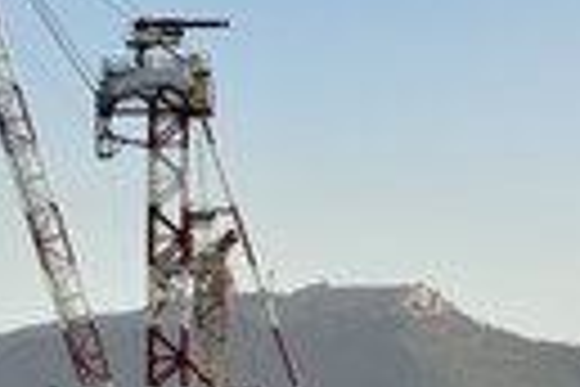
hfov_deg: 5.7
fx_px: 5751
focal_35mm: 357
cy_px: 387
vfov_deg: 3.8
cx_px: -243
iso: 200
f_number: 6.3
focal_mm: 110
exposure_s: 1/500
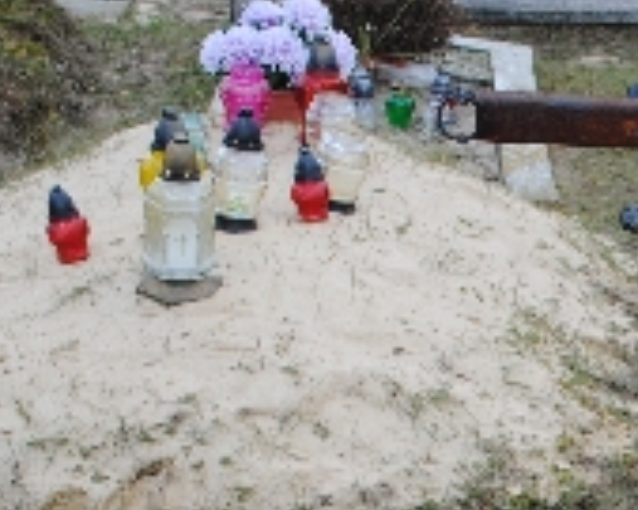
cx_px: 804
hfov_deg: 14.5
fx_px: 2416
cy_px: 672
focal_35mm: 128
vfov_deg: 11.7
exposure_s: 1/125
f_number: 5.6
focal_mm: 24
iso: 110
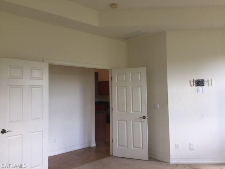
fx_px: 188
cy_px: 84
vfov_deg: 48.2
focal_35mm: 29
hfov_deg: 61.7
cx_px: 112
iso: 32
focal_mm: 4.15
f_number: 2.2
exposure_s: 1/15
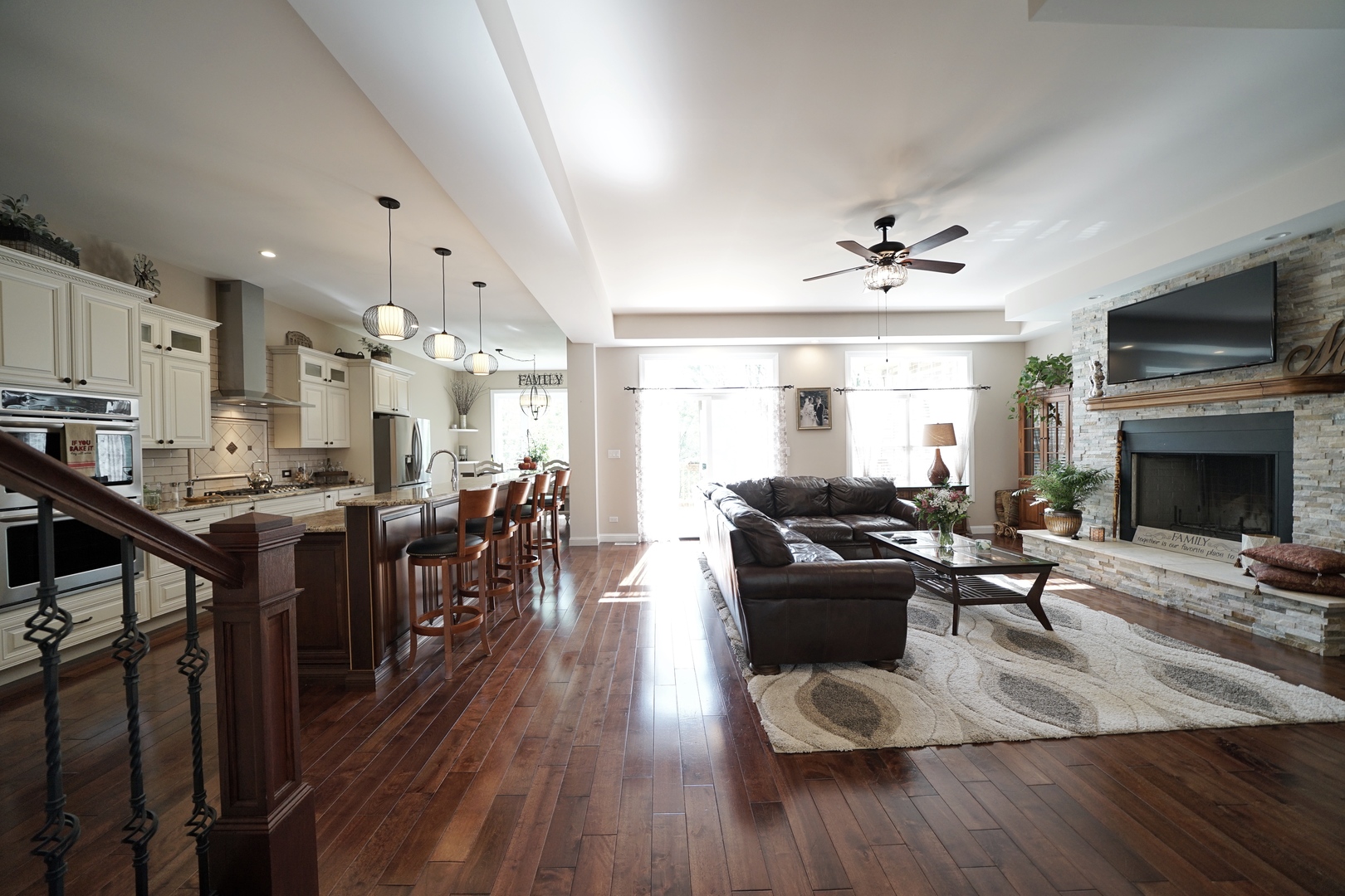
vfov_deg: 90.0
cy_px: 448
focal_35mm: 12
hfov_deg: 112.6
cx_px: 672
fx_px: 448
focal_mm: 12
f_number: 4
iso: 320
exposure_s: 1/60
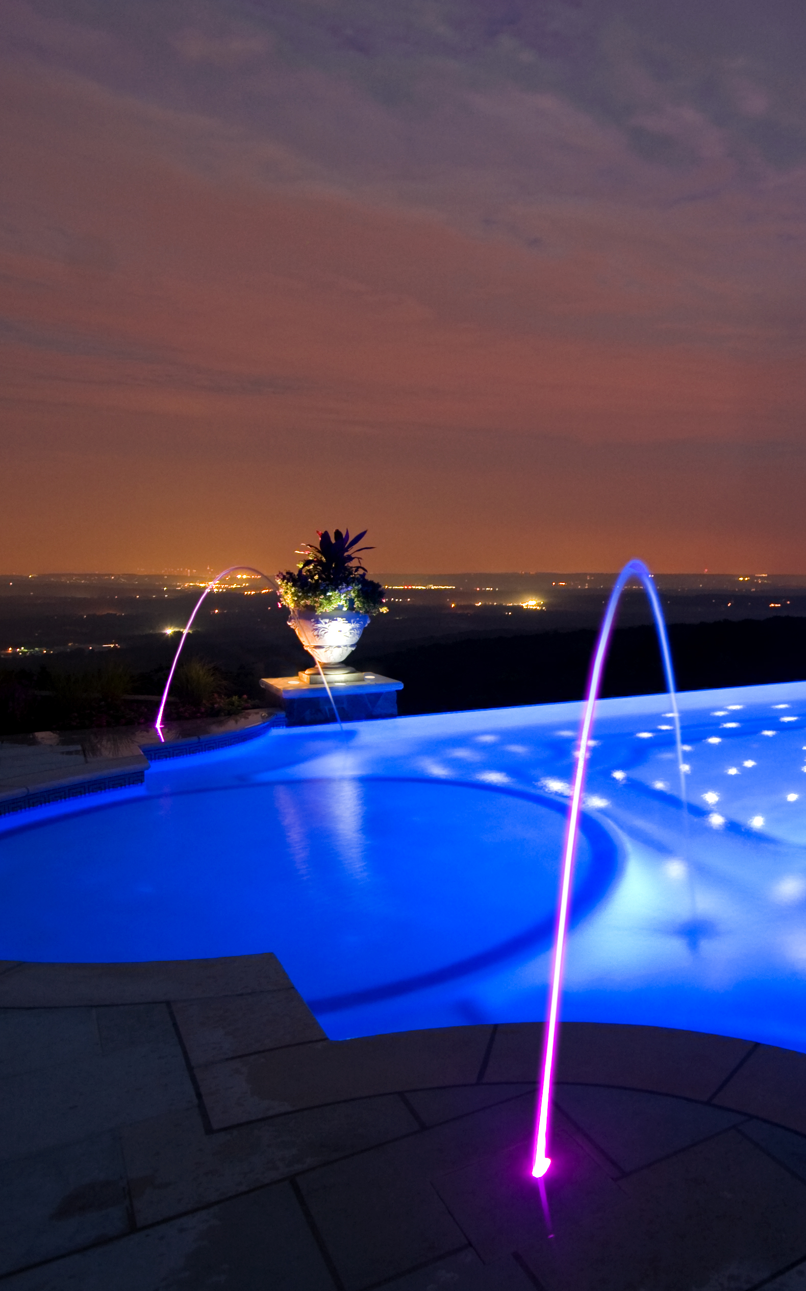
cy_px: 649
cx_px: 772
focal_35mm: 26
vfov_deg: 70.9
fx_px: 906
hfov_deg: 42.6
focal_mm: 11
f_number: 4.5
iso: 100
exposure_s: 10
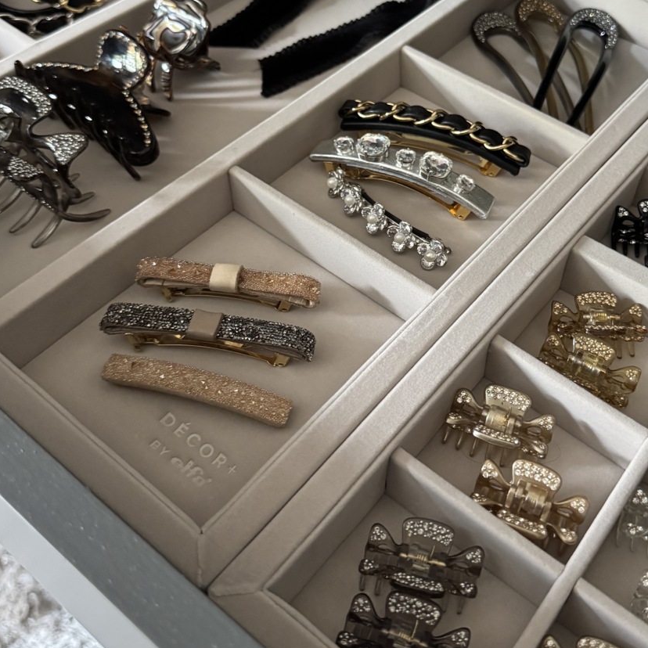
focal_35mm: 29
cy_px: 320
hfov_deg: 54.8
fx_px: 614
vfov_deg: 55.6
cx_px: 415
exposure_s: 1/50
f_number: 1.78
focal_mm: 6.76
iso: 800
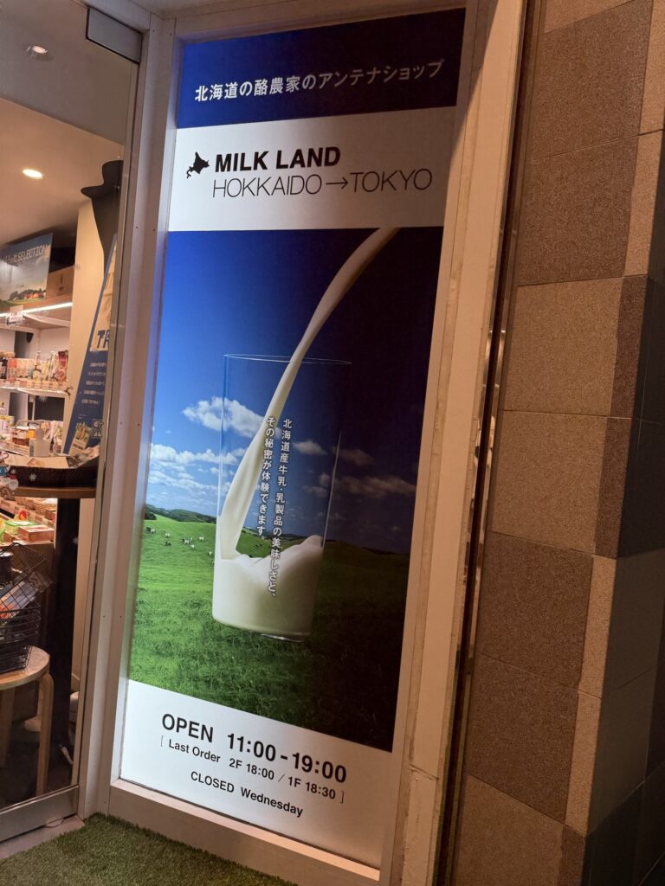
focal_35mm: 24
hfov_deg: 56.8
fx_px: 615
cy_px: 443
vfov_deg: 71.6
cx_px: 332
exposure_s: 1/121
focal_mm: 6.76
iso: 64
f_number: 1.78
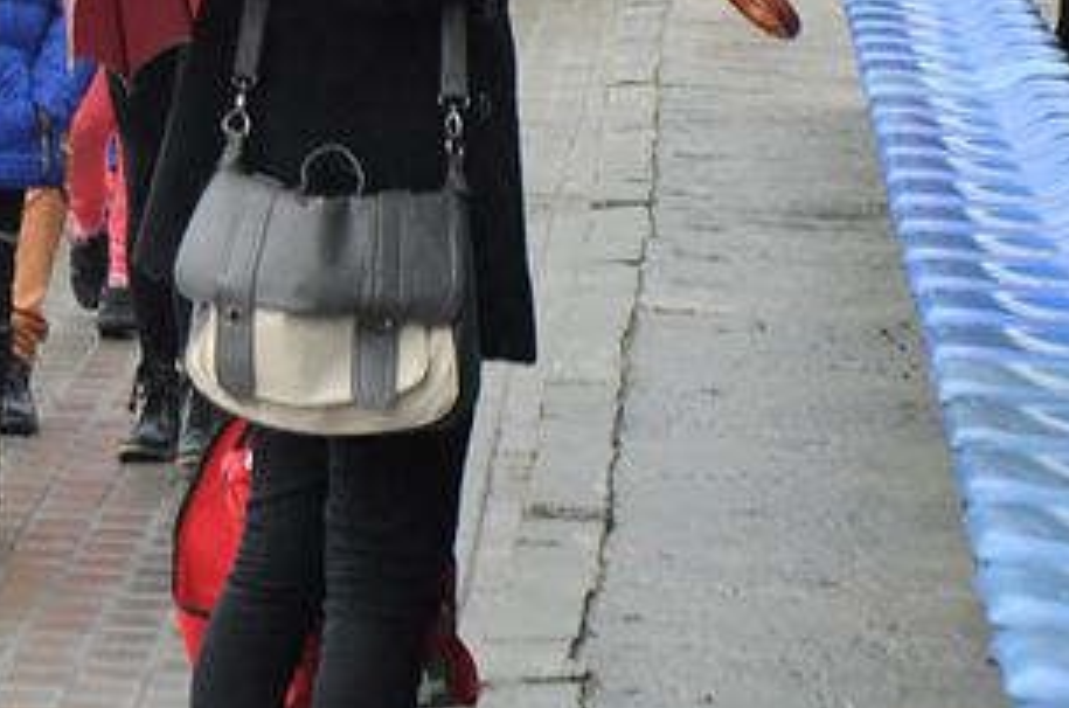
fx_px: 8682
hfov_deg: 7.0
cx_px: -372
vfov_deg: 4.7
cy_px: -58
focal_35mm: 293
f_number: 5.3
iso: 1000
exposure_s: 1/160
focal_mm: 70
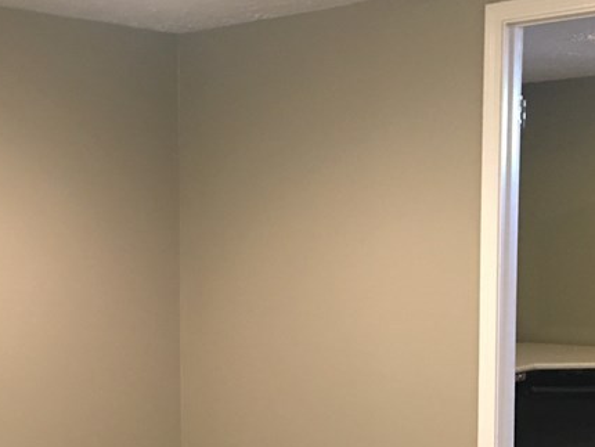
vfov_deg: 21.0
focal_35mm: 69
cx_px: 158
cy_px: 387
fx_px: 1187
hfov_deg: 27.8
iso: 64
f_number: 2.2
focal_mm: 4.15
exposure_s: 1/4
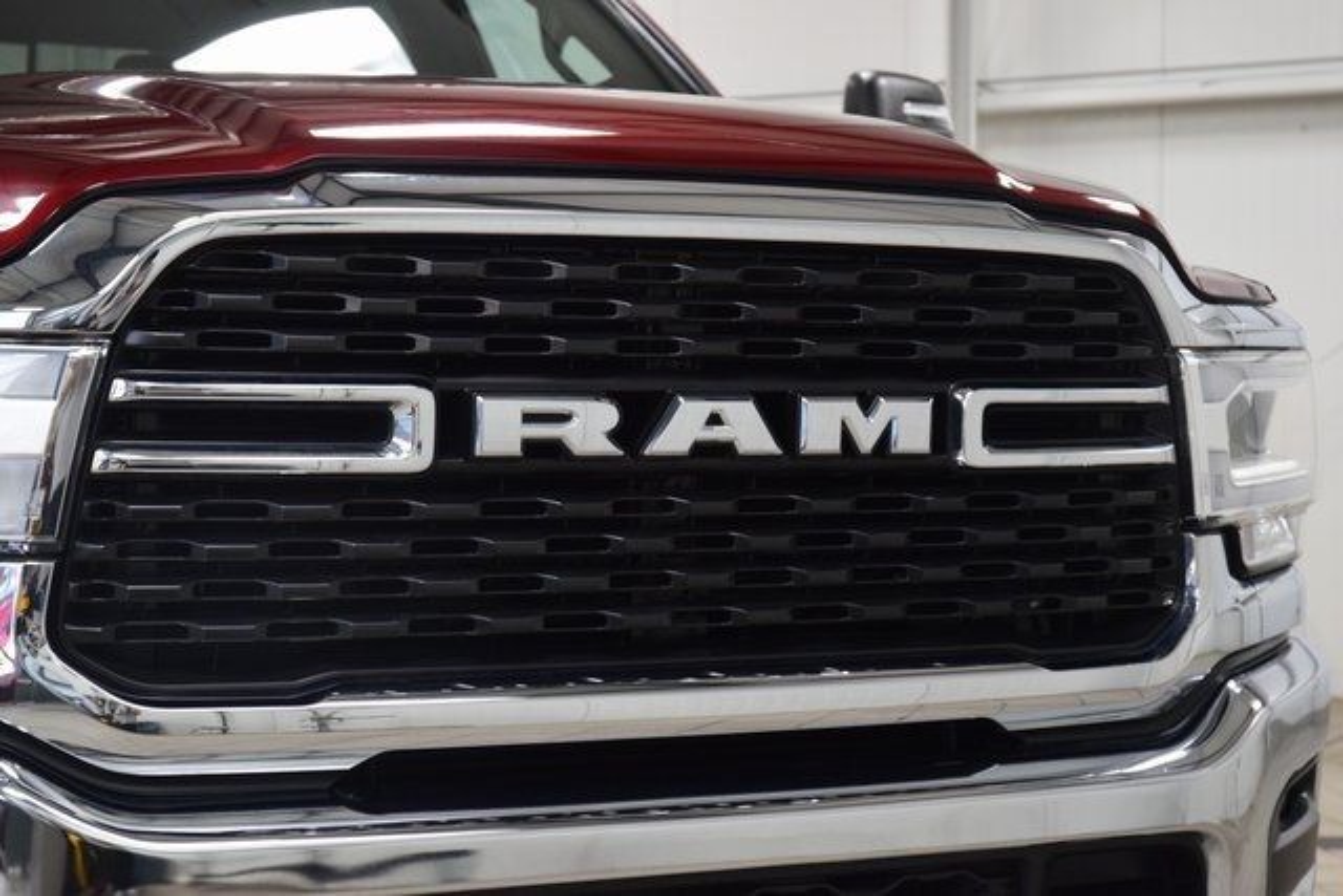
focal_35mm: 72
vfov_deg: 18.9
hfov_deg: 28.1
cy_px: 448
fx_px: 2686
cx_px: 672
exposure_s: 1/60
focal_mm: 48
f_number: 6.3
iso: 1600
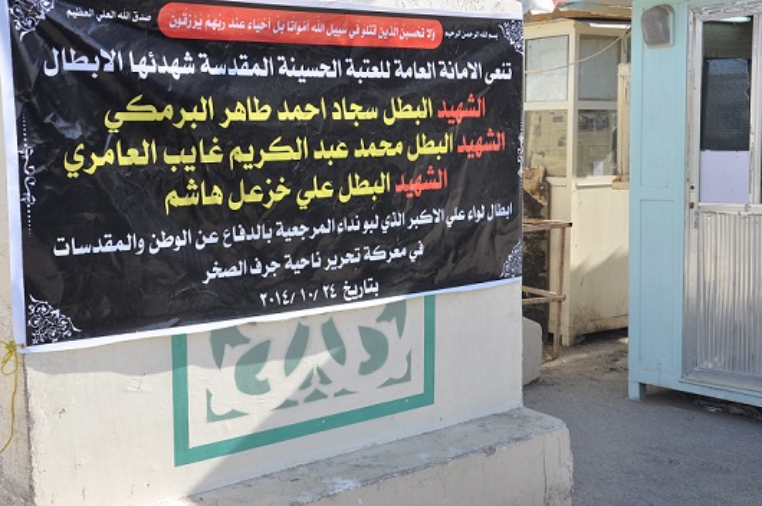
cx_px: 379
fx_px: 1078
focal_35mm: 51
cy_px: 238
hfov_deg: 38.9
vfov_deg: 26.4
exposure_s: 1/250
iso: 200
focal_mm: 30
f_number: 8
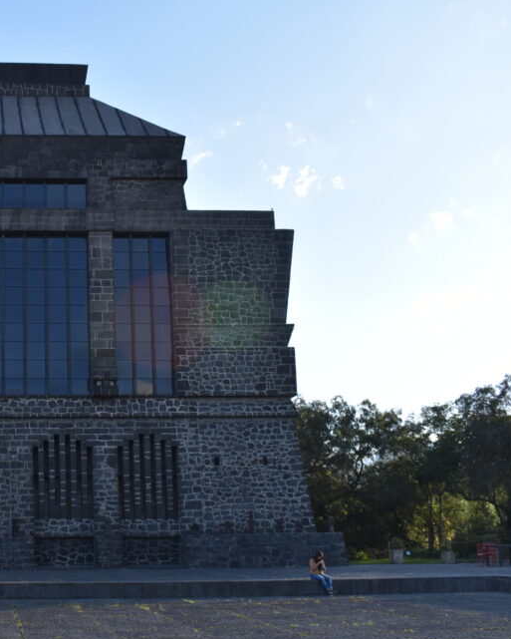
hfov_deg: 27.8
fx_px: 978
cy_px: 338
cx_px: 14
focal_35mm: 52
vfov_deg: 36.1
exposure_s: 1/250
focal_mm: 23
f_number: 8
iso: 250
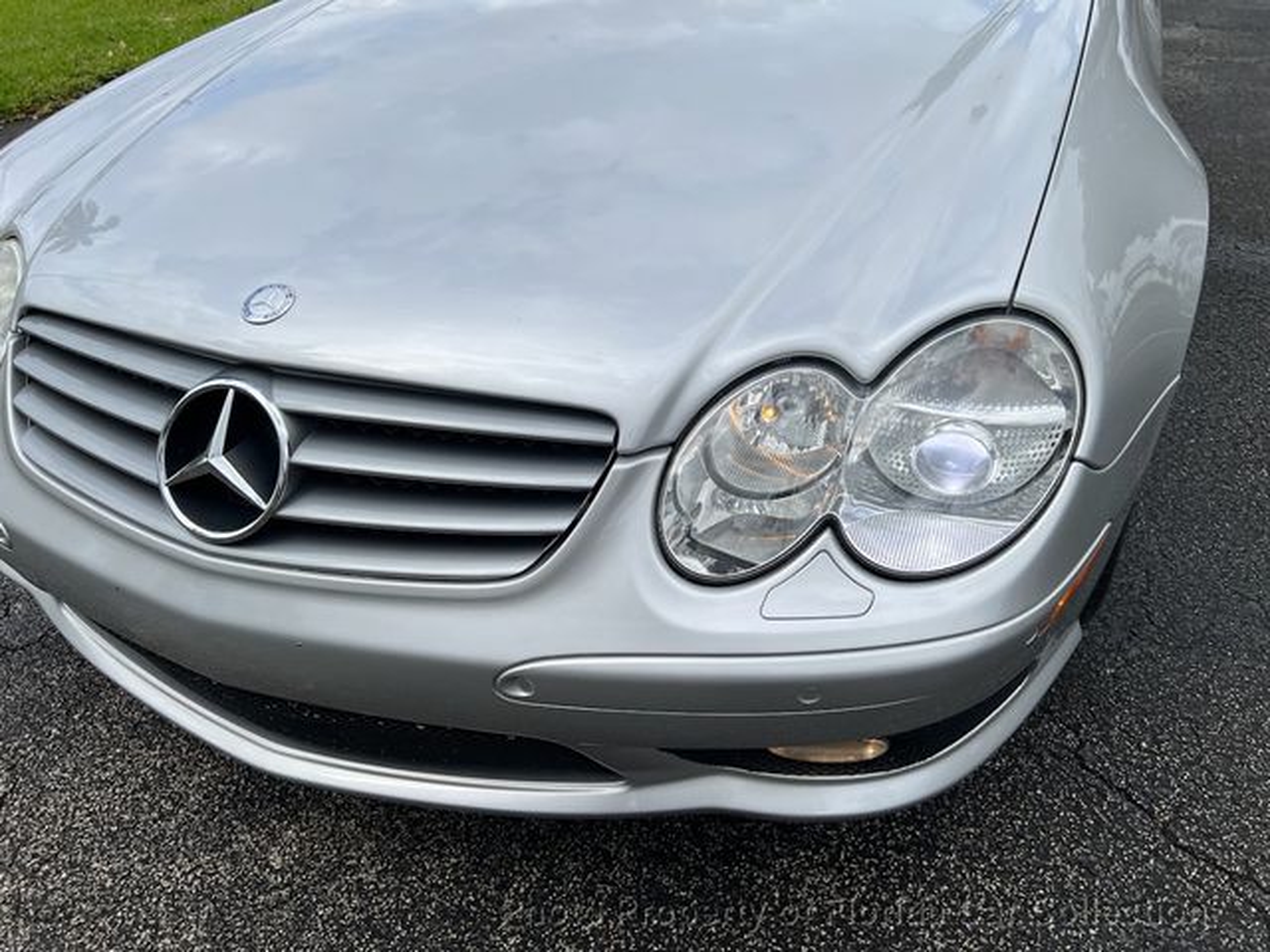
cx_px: 635
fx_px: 954
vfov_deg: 53.1
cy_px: 476
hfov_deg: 67.3
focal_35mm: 26
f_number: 1.5
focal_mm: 5.7
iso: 50
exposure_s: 1/5587
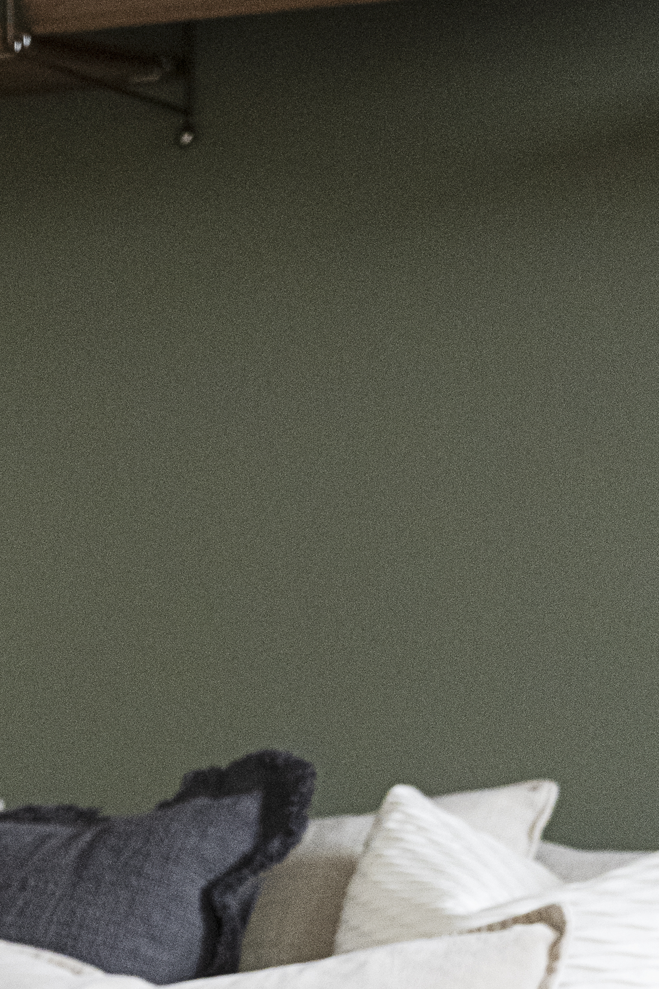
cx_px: -379
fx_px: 4997
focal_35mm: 182
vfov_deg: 11.1
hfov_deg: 7.4
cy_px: 1193
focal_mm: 49
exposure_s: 1/125
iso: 2500
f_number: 4
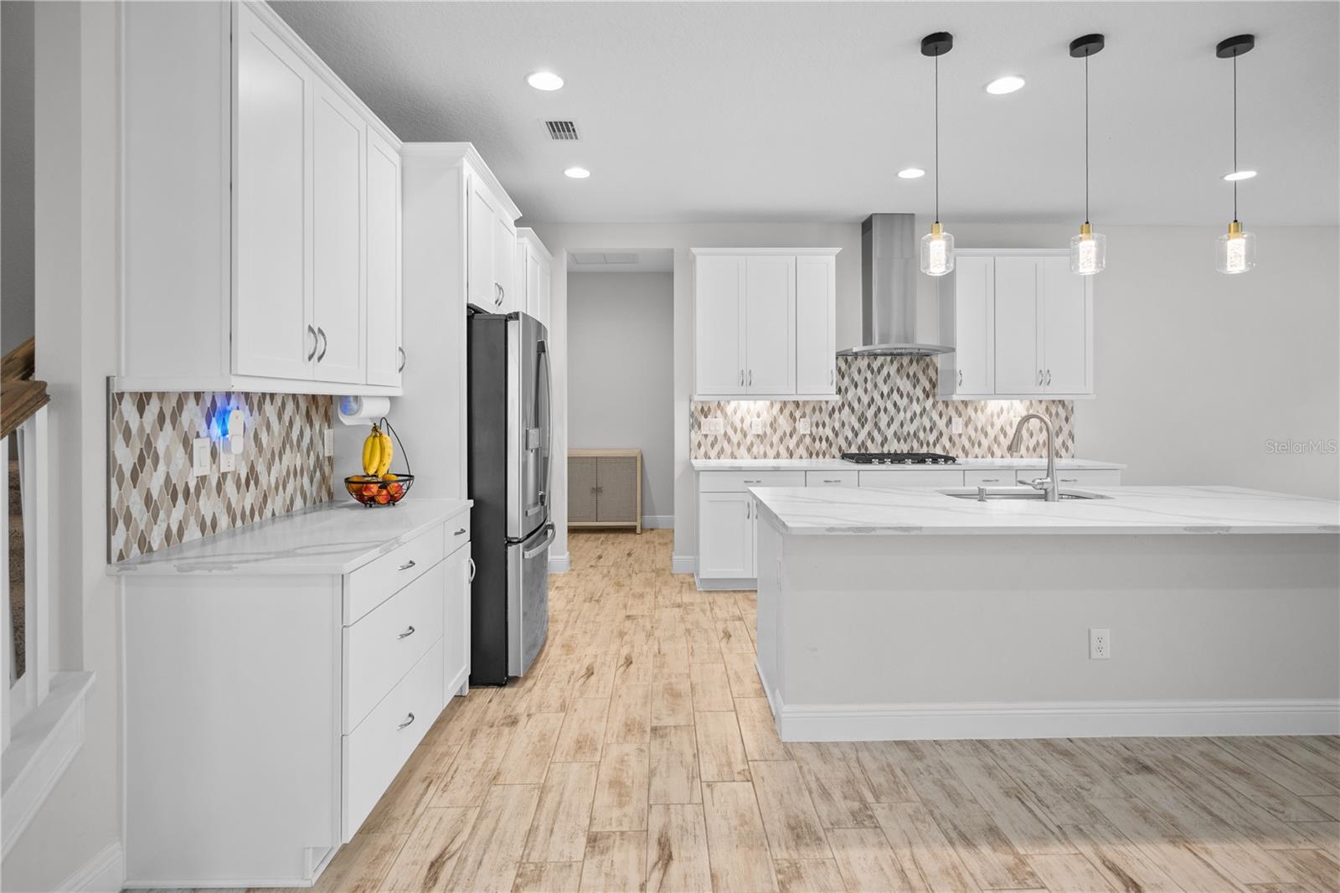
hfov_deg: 90.0
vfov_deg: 67.4
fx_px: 670
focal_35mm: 18
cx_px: 670
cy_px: 446
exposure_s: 1/3
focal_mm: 12
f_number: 3.5
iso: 200
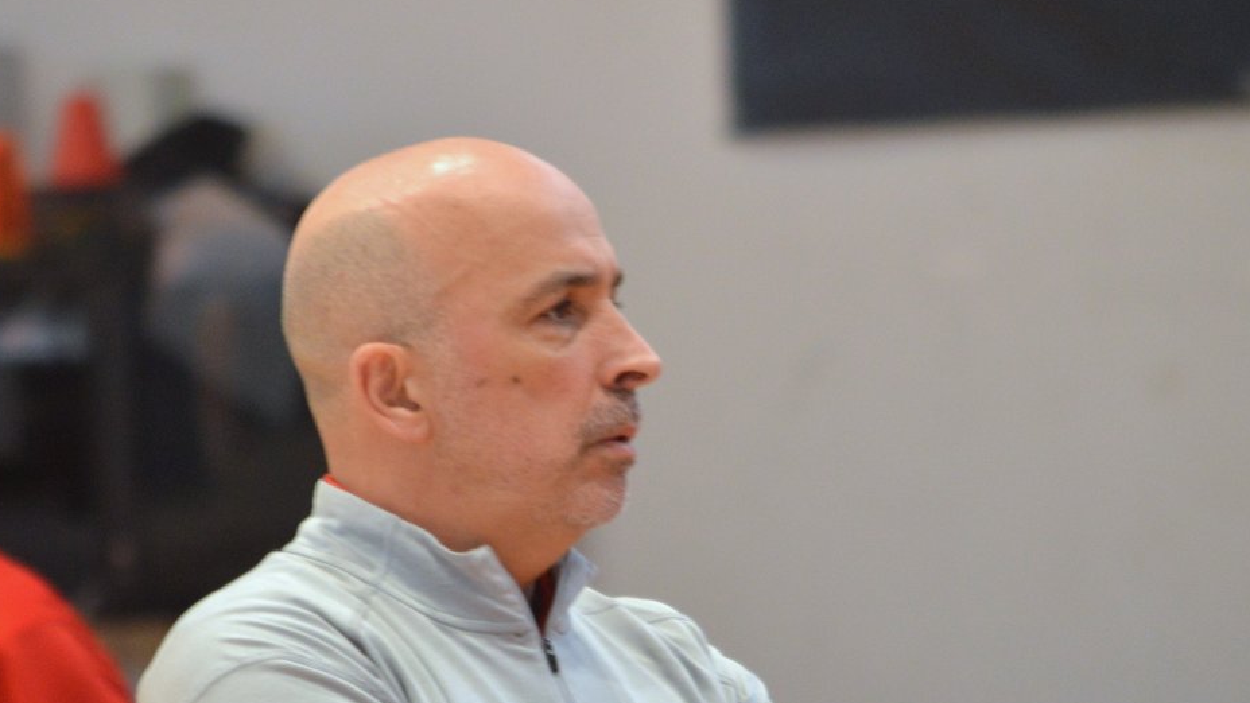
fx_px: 16402
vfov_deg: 2.5
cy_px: 620
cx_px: 625
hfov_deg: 4.4
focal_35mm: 495
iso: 800
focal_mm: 195
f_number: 5
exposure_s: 1/800
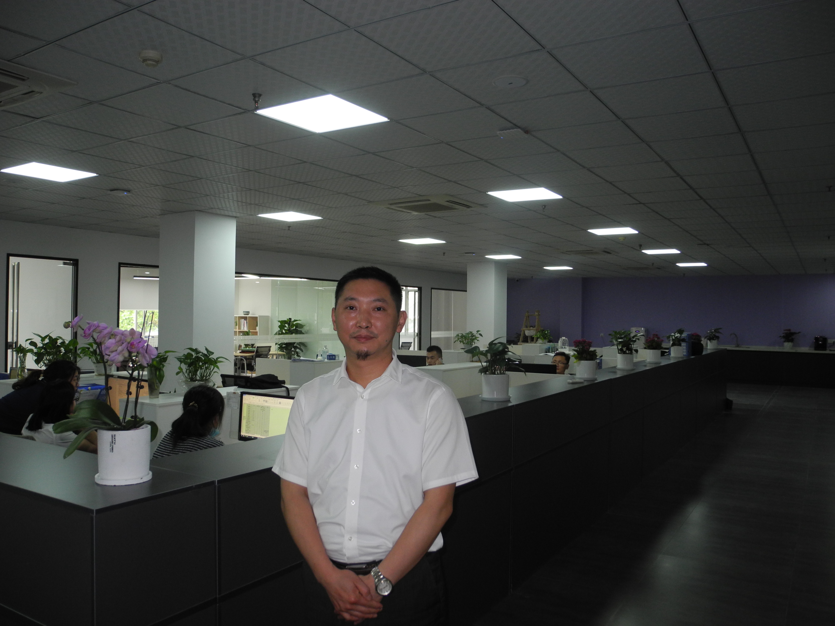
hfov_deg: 63.4
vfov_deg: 49.7
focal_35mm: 28
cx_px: 418
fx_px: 675
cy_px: 313
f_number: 2.8
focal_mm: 6
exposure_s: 1/32.7
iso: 200
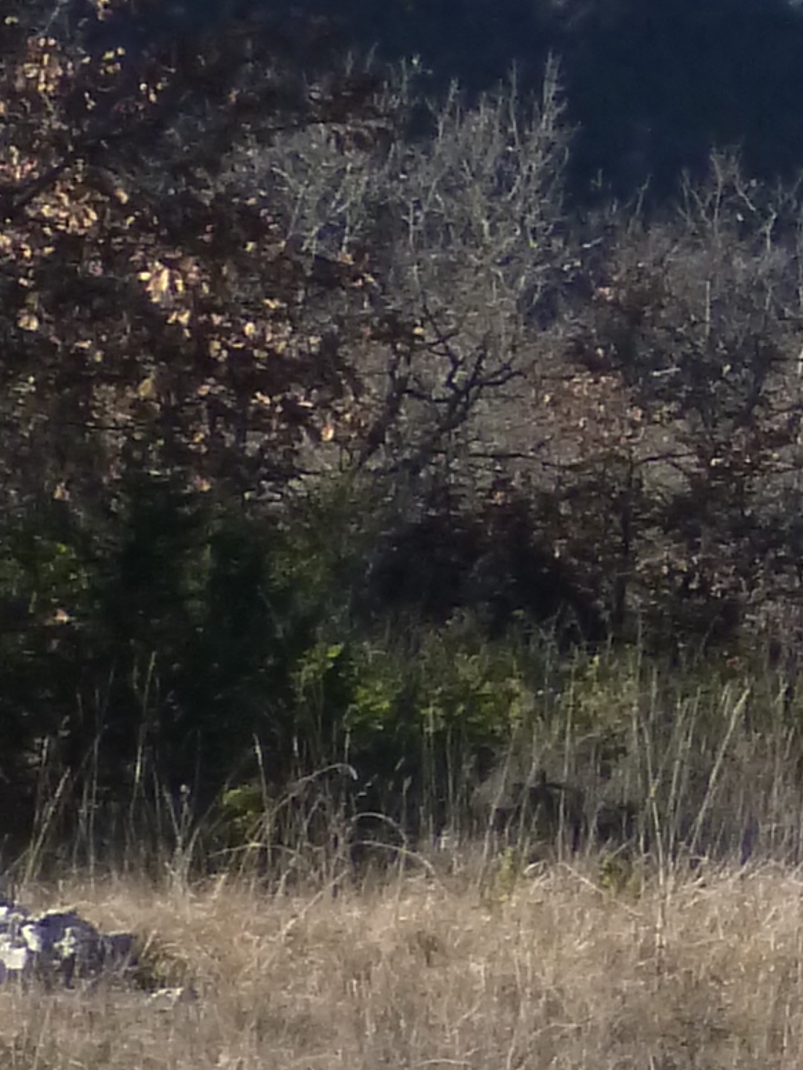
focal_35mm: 380
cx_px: 1570
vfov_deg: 5.2
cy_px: 427
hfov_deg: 3.9
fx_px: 11753
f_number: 4.5
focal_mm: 11.5
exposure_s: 1/400
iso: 160
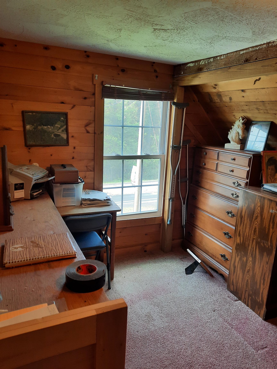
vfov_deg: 69.4
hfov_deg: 54.9
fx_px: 267
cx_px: 138
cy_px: 184
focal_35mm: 25
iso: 100
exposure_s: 1/60
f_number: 2
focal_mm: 4.6
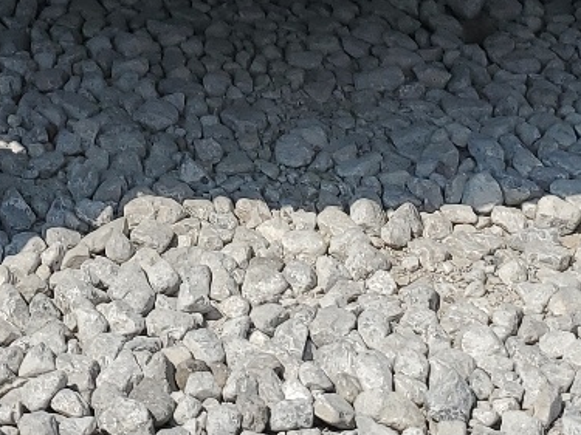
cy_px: -387
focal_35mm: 111
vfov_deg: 12.1
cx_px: 91
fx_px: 1862
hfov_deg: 17.5
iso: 50
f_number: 1.5
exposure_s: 1/5000
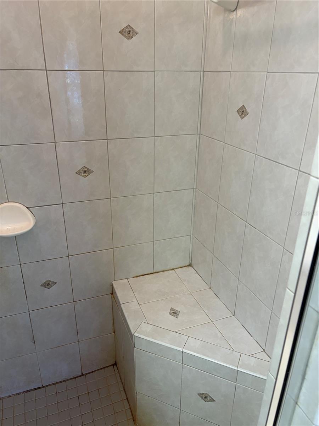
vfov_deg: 67.3
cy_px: 213
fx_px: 319
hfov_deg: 53.1
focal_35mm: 26
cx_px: 160
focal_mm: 5.96
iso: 160
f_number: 1.6
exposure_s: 1/60
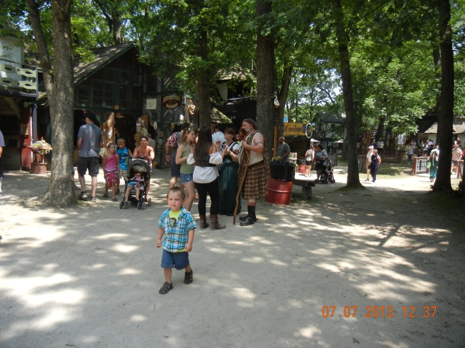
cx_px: 232
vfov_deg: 46.8
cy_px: 174
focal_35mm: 30
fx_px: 403
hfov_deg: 60.0
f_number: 3.5
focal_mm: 5.4
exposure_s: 1/490
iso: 160
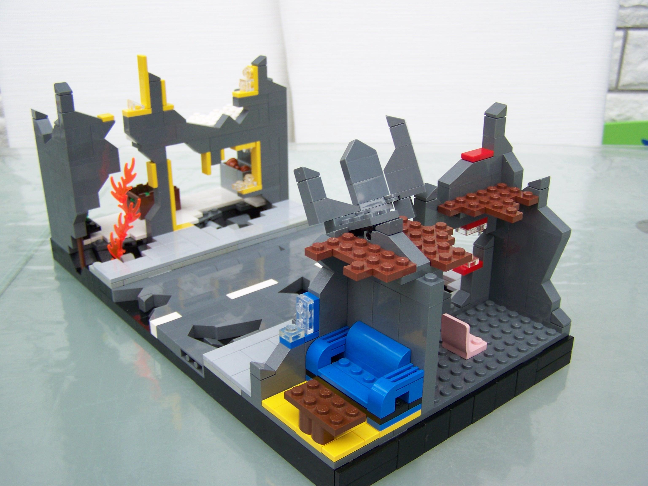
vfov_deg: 37.7
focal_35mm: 38
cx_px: 324
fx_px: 711
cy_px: 243
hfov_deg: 49.0
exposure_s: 1/80
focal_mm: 6.3
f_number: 2.8
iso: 64
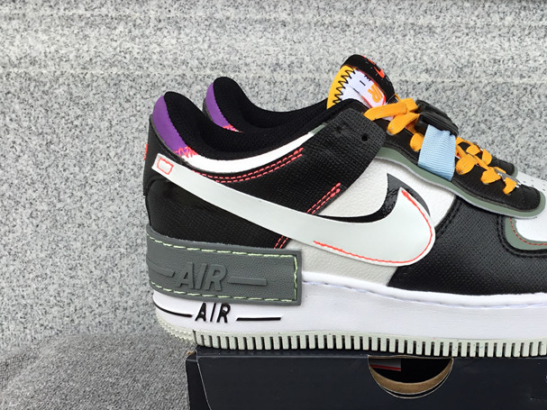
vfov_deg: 31.1
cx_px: 397
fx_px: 727
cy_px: 296
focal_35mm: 46
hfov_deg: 40.3
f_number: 2.4
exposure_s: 1/285
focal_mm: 3.3
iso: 25
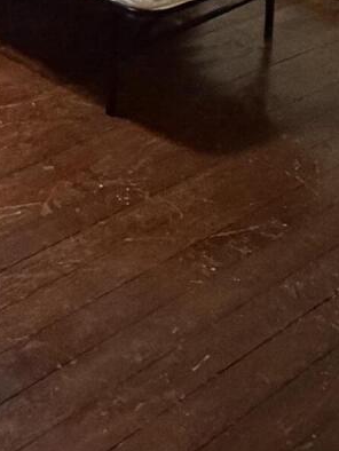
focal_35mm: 71
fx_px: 926
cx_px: -192
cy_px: -299
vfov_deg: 21.1
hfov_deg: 18.1
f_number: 2.2
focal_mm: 2.22
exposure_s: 1/40
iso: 1000
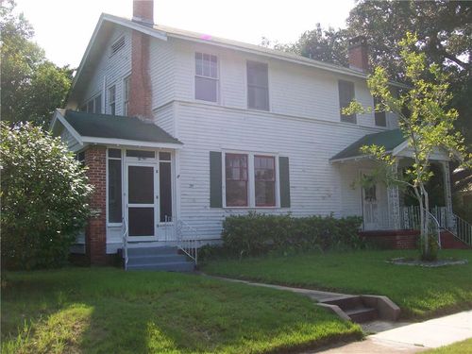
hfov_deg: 51.4
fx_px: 491
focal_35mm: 36
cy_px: 177
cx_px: 236
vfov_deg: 39.7
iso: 80
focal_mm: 6
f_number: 2.7
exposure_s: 1/719
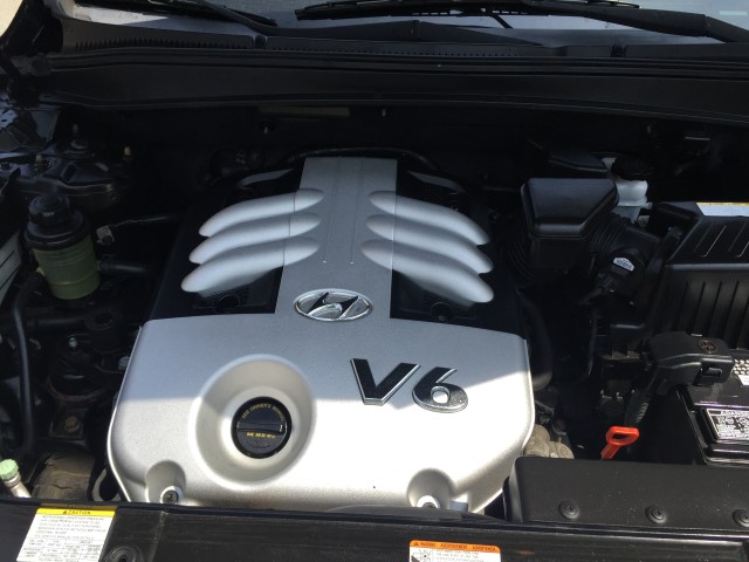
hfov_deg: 61.7
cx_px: 374
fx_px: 627
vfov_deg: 48.2
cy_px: 281
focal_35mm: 29
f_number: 2.2
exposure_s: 1/1041
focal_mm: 4.15
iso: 32
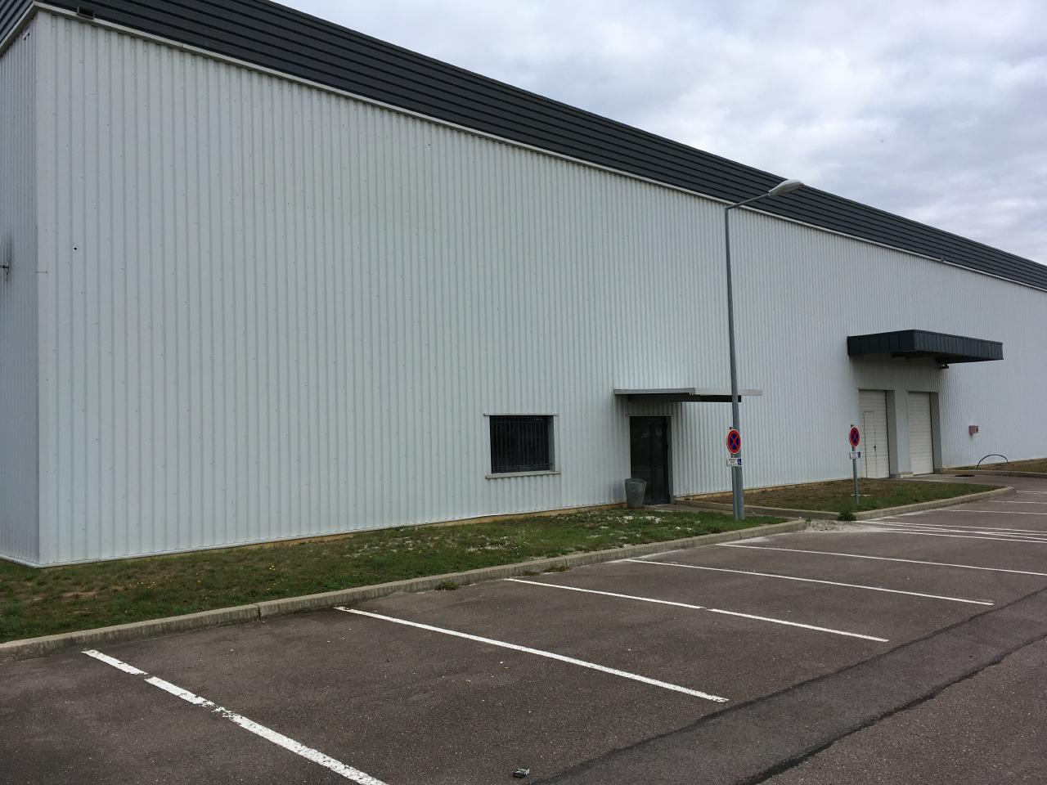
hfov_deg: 61.7
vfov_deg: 48.2
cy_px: 392
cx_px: 524
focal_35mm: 29
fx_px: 877
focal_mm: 4.15
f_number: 2.2
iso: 25
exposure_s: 1/699
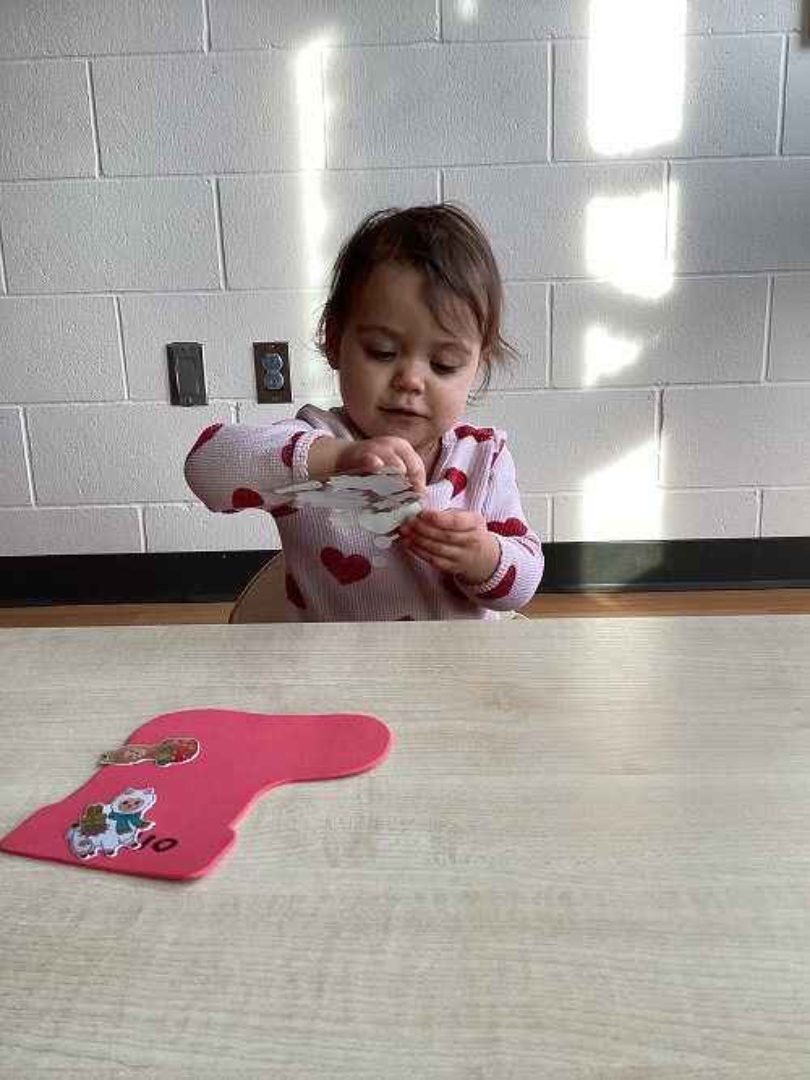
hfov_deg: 45.5
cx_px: 405
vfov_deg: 58.3
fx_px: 967
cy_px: 540
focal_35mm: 31
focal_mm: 3.3
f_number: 2.4
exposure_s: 1/120
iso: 80
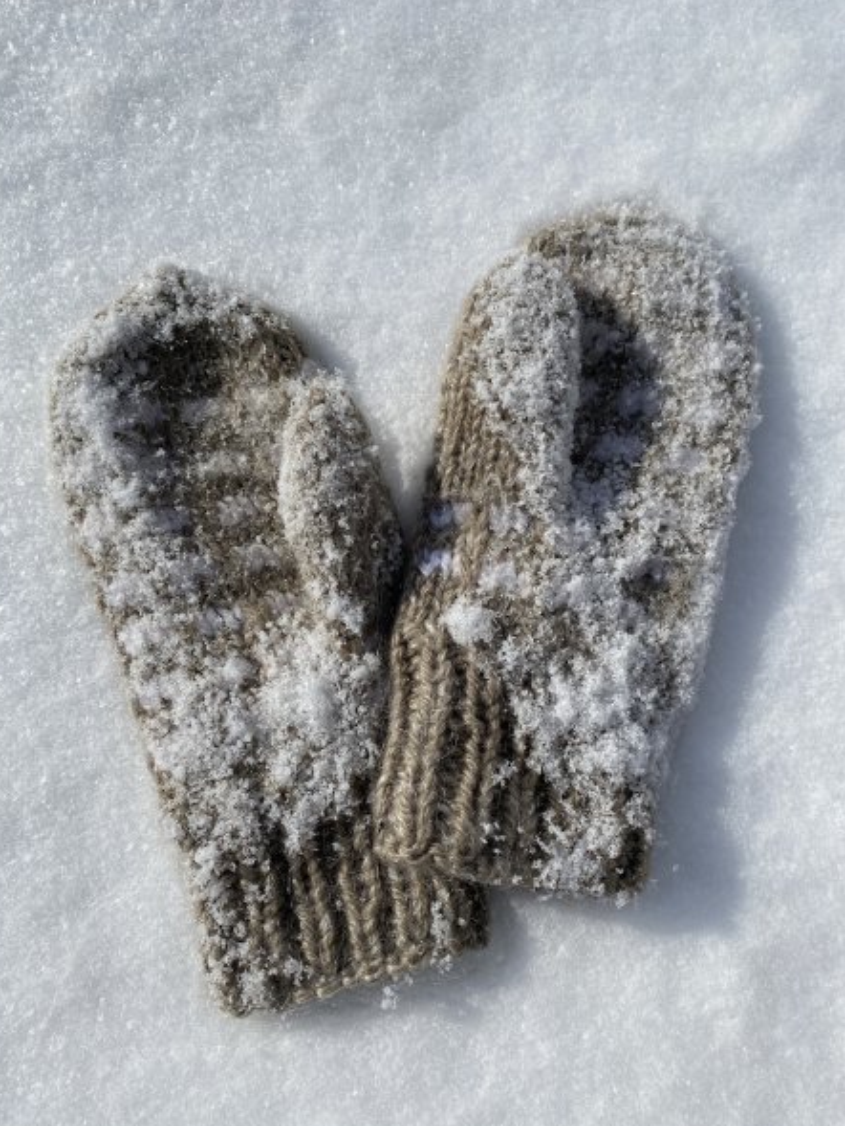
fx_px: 878
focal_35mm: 27
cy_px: 577
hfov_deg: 51.4
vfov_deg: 65.3
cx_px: 412
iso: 32
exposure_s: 1/8197
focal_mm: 4.25
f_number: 1.8
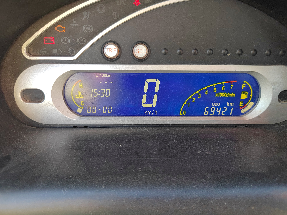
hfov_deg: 73.9
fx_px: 191
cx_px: 144
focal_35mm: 23
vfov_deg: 58.9
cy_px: 108
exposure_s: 1/100
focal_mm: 5.52
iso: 1009
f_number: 1.9
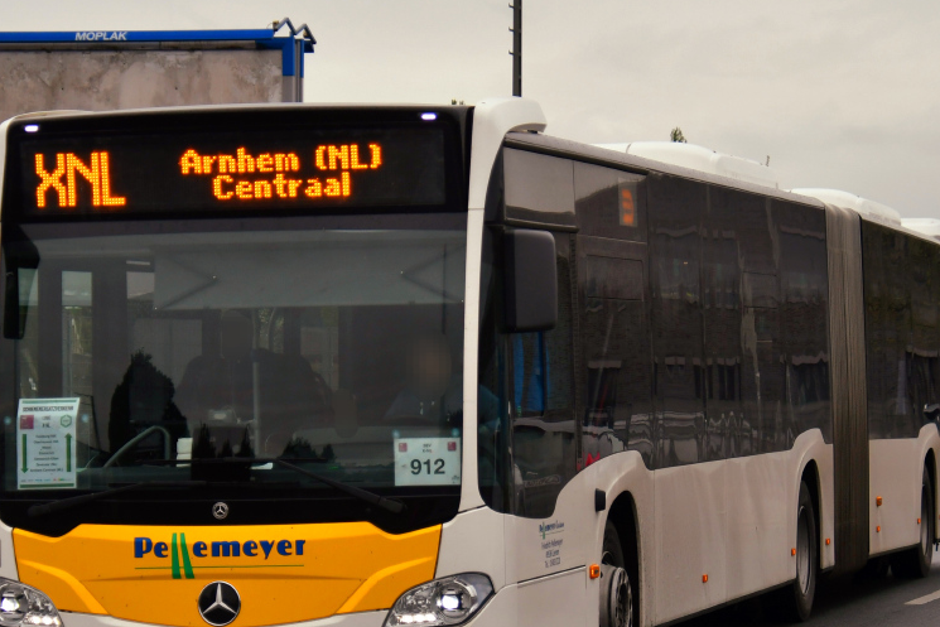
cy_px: 326
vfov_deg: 9.6
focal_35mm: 143
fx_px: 3734
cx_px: 419
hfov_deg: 14.3
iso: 400
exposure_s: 1/1250
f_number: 4.8
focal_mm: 55
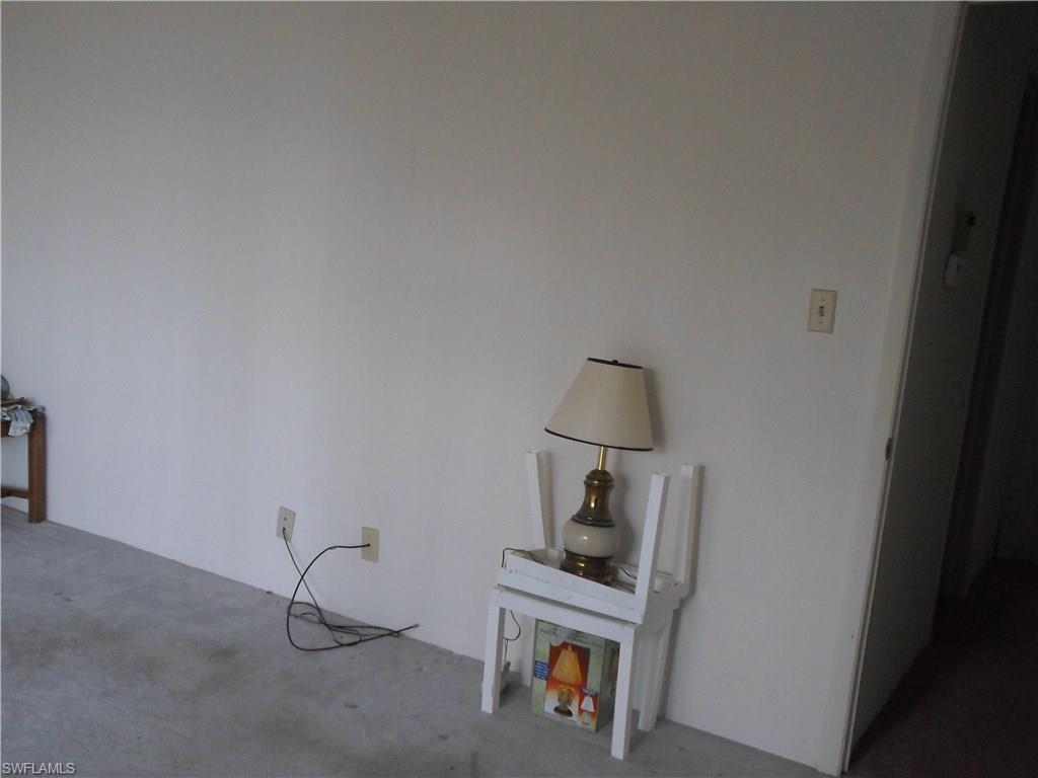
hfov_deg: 51.4
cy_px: 389
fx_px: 1080
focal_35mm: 36
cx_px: 519
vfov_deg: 39.7
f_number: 3
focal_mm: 6.5
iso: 400
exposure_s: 1/45
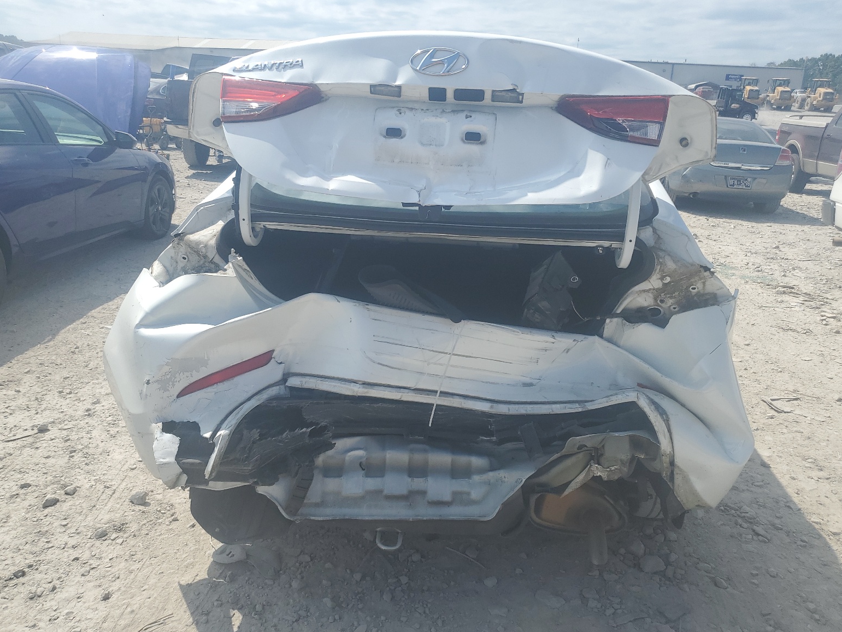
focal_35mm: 27
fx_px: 657
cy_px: 307
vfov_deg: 51.4
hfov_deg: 65.3
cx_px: 427
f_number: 1.5
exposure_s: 1/3333
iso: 50
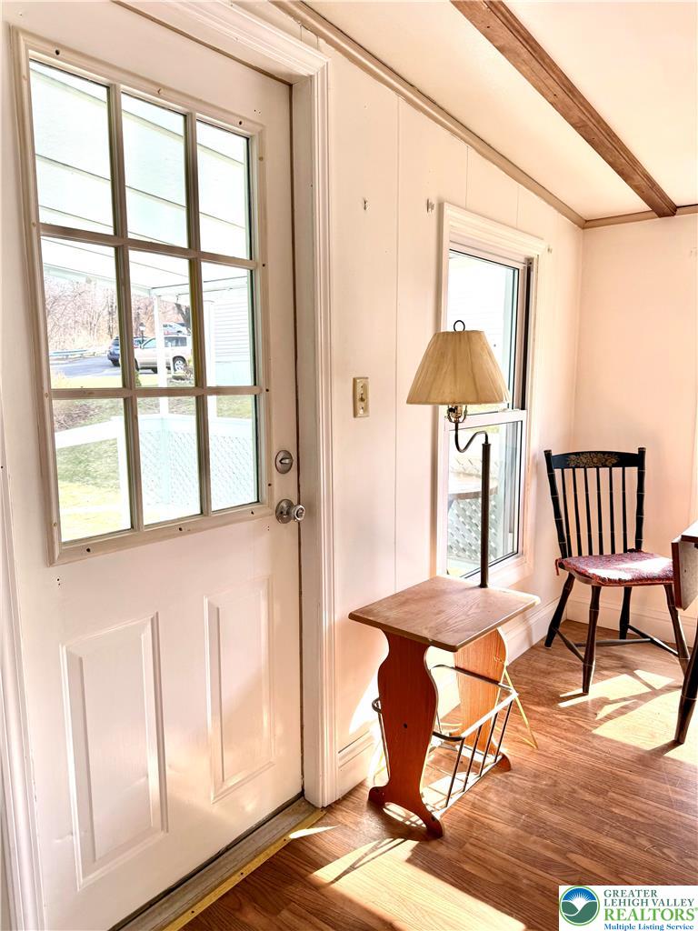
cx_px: 349
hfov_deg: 56.8
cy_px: 466
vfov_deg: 71.6
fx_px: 645
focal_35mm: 24
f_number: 1.78
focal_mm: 6.76
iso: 80
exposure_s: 1/632
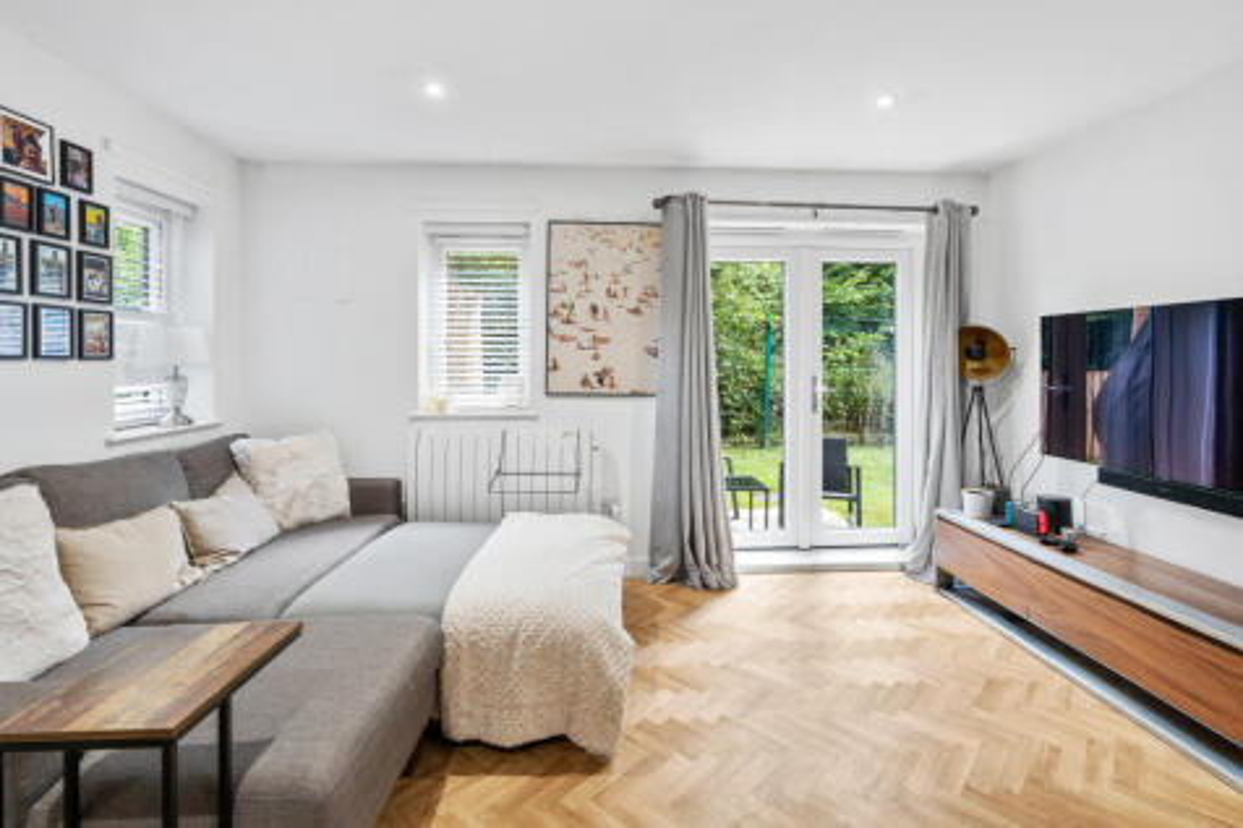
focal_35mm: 16
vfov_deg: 73.7
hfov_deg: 96.8
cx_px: 622
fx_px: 552
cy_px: 414
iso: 400
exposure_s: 1/4
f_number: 8
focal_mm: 16
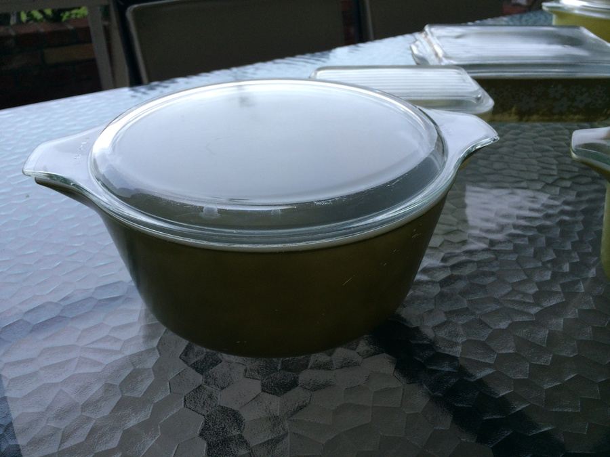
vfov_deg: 46.8
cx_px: 305
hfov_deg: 60.0
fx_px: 529
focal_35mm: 30
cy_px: 228
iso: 50
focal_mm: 4.12
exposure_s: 1/120
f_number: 2.2
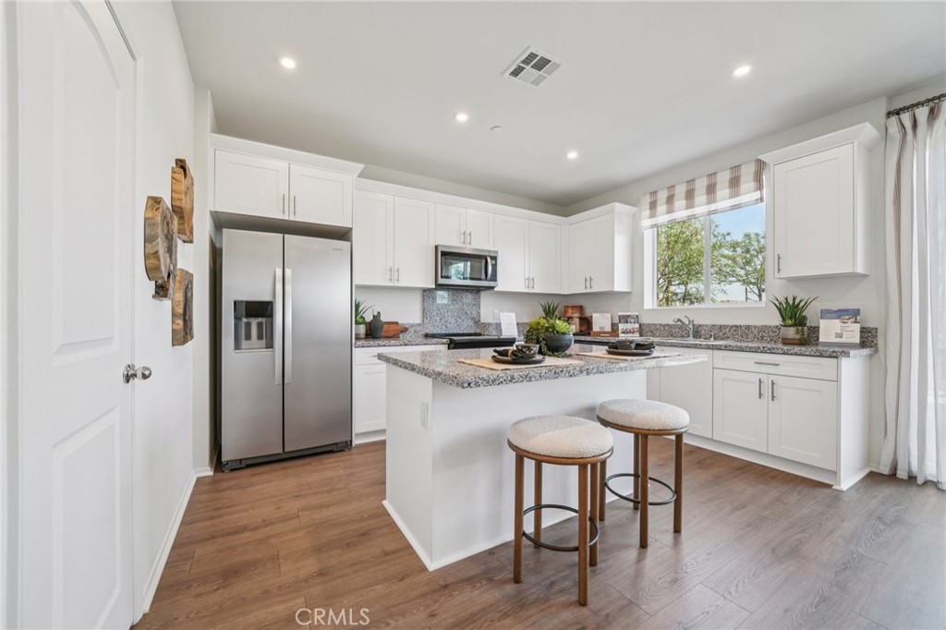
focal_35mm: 13
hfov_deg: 108.3
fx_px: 341
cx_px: 473
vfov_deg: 85.4
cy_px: 315
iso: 250
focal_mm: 13
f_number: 8
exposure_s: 1/30
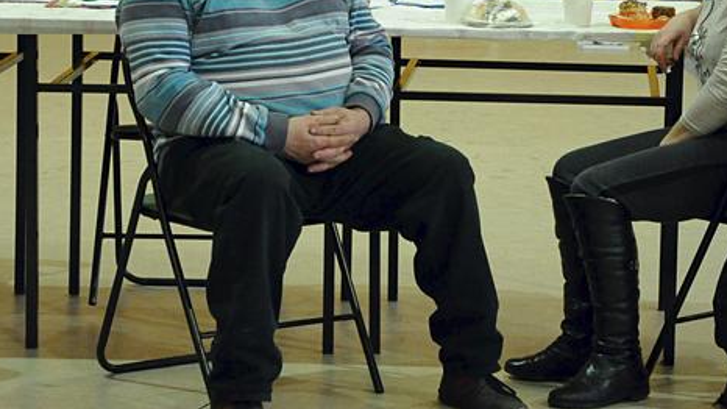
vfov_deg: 7.3
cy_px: 101
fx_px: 3200
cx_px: 399
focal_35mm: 166
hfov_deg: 13.0
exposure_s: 1/80
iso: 3200
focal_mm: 58
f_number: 5
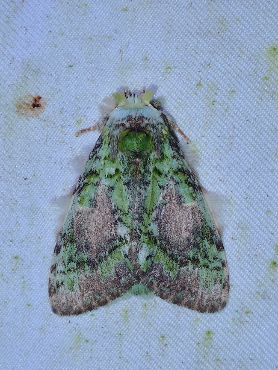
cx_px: 139
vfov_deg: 19.6
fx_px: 1070
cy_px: 185
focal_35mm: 100
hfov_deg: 14.8
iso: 160
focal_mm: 18
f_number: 6.3
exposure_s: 1/400
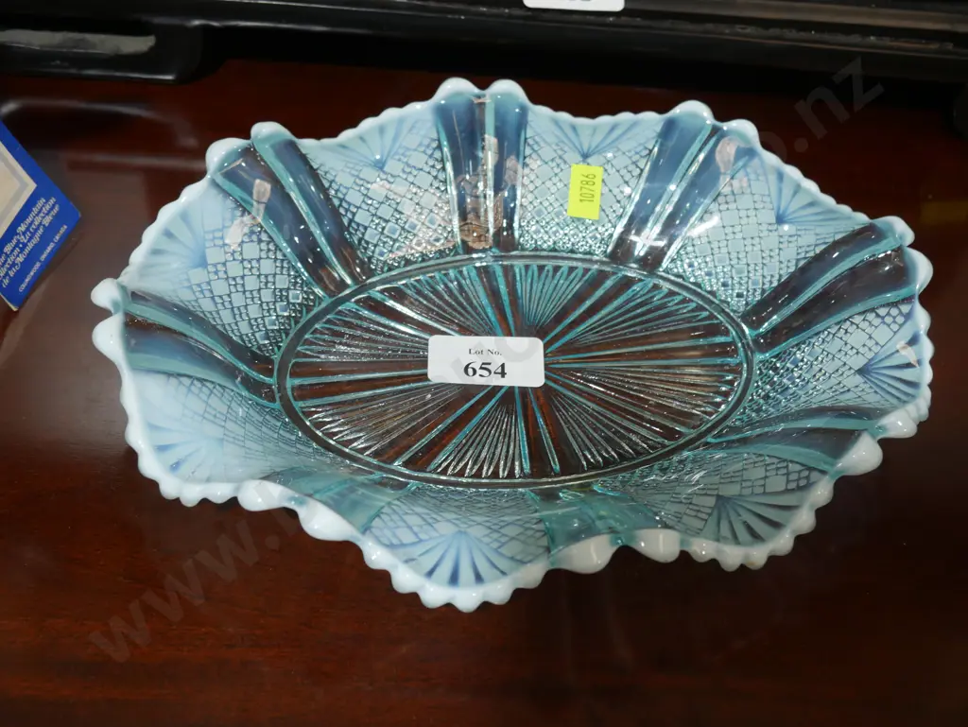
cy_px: 364
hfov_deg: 39.6
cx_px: 484
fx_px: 1343
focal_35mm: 48
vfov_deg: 30.3
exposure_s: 1/60
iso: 500
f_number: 5.2
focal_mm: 24
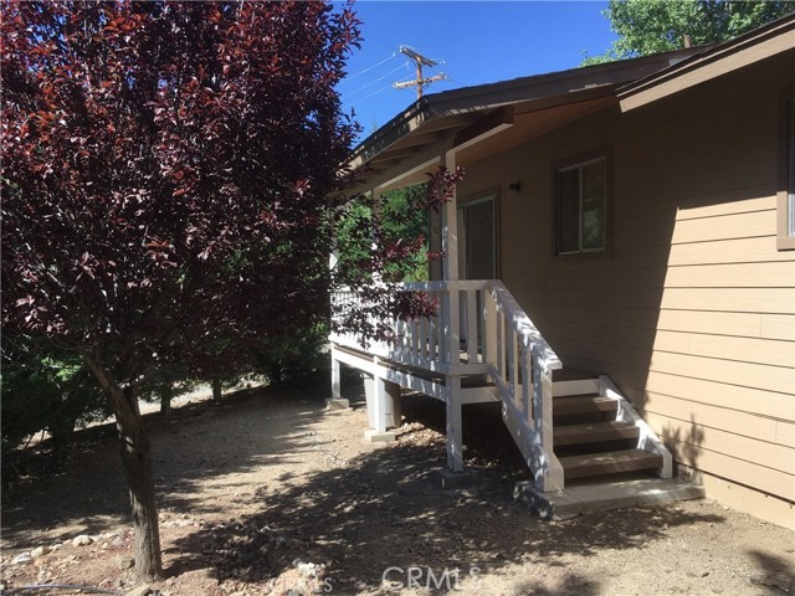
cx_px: 398
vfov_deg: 48.2
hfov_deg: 61.7
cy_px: 298
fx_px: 666
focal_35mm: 29
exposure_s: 1/663
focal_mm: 4.15
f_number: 2.2
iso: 25
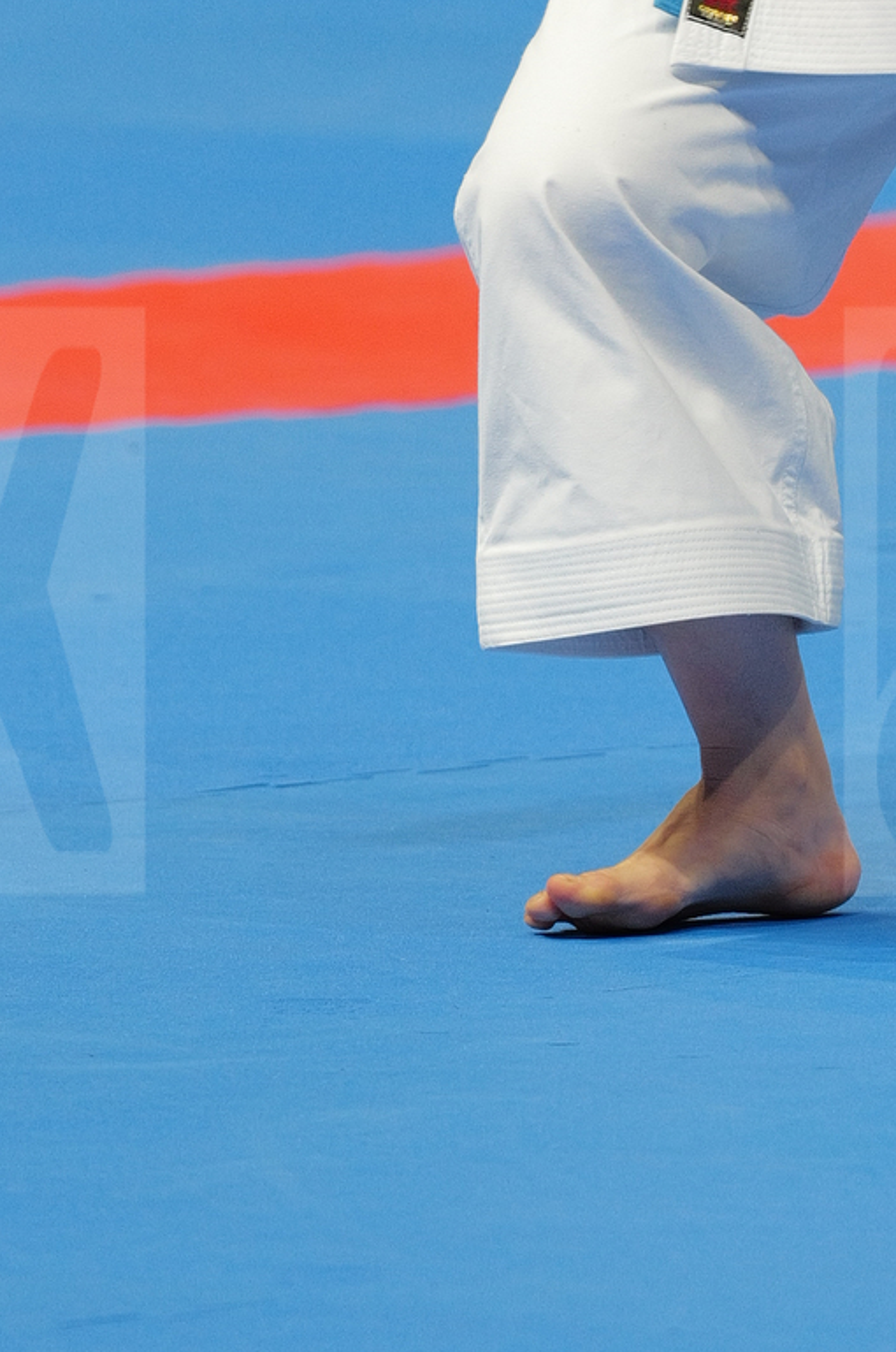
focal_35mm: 761
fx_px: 28511
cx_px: 977
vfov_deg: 2.7
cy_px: -542
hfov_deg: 1.8
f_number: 2.8
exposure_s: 1/500
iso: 800
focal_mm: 154
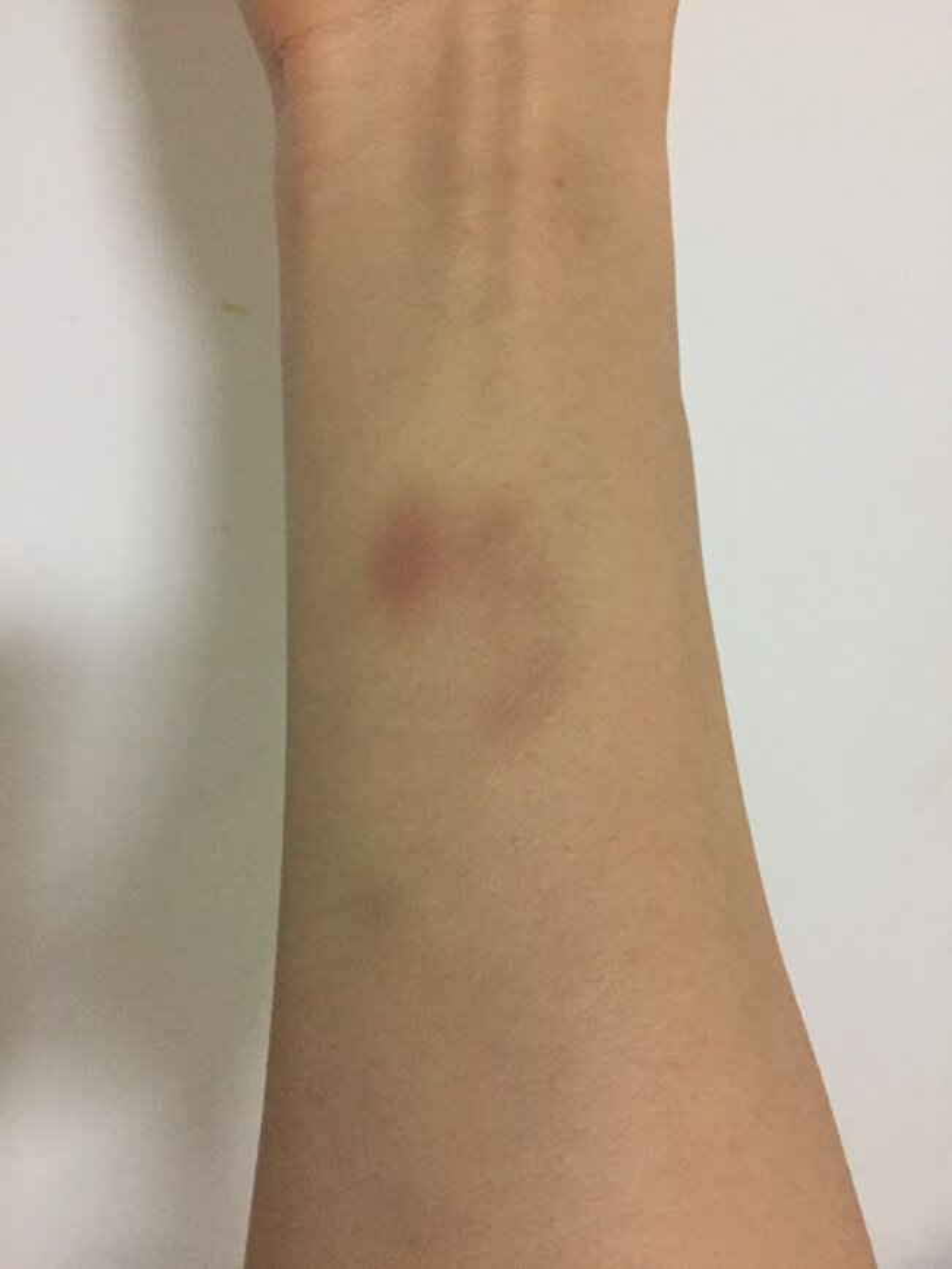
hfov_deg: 48.2
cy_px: 634
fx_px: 1063
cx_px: 476
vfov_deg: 61.7
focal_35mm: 29
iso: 320
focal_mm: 4.15
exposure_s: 1/17
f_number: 2.2
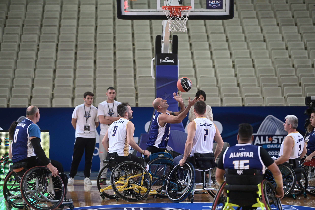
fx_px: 1749
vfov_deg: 6.9
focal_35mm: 200
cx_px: 158
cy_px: 105
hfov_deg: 10.3
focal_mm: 200
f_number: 3.5
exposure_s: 1/800
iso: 2500
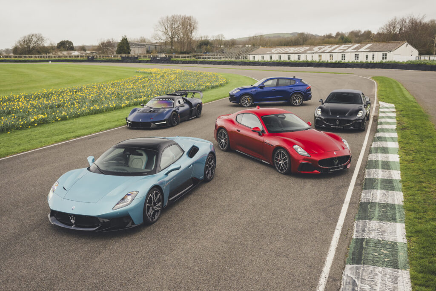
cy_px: 146
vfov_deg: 37.9
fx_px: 424
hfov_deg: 54.4
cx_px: 218
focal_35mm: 35
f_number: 5
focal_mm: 35
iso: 640
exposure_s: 1/200
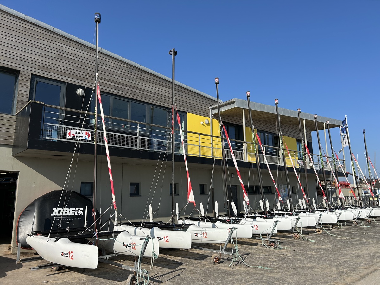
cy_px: 142
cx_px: 190
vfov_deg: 53.1
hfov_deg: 67.3
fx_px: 285
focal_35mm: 26
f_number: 1.5
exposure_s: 1/5319
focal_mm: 5.7
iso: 50
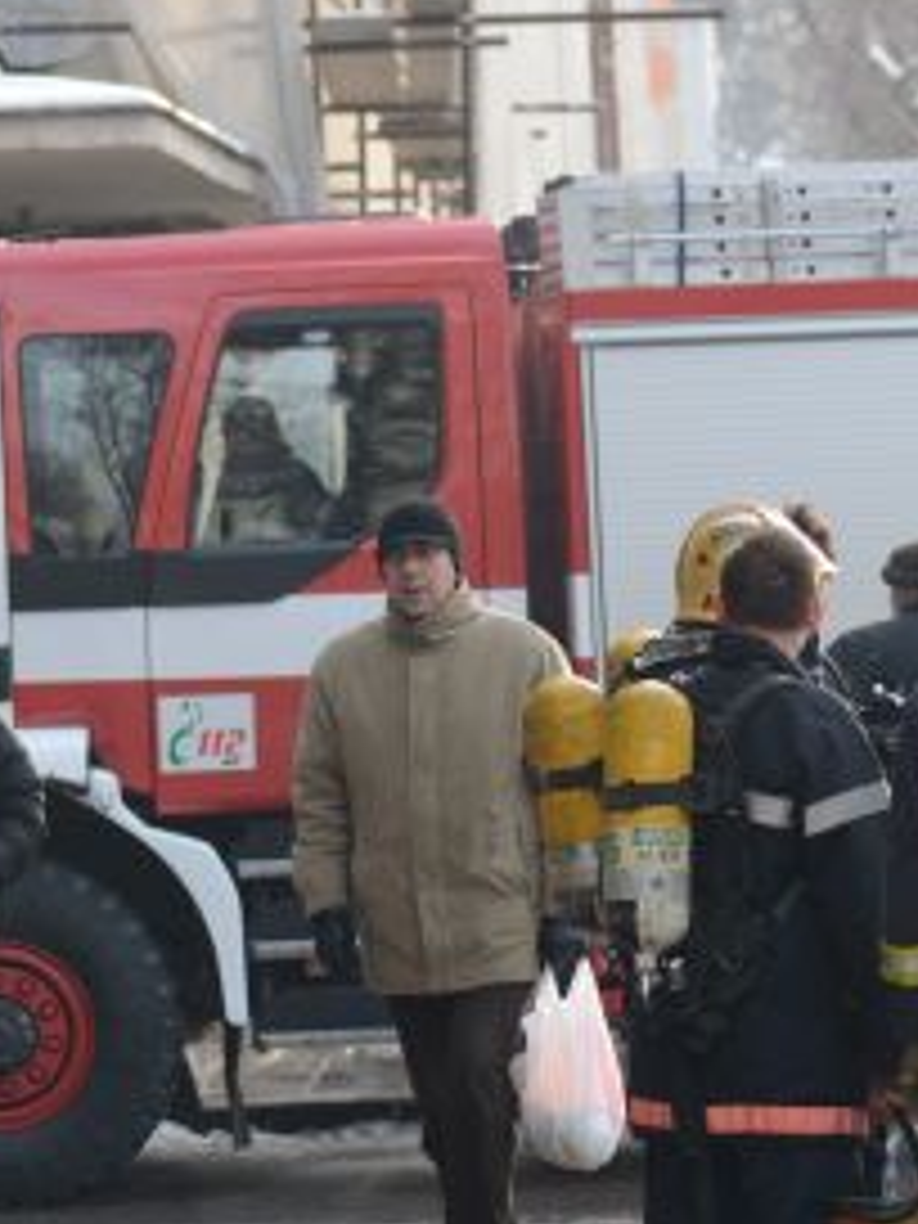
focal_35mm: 241
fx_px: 8522
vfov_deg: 8.2
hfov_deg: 6.2
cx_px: 657
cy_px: 911
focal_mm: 105
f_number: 4.5
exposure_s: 1/250
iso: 200
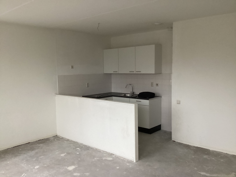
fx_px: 211
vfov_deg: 45.4
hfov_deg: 58.4
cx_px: 118
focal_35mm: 31
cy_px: 88
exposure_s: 1/50
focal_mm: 3.3
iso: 400
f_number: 2.4
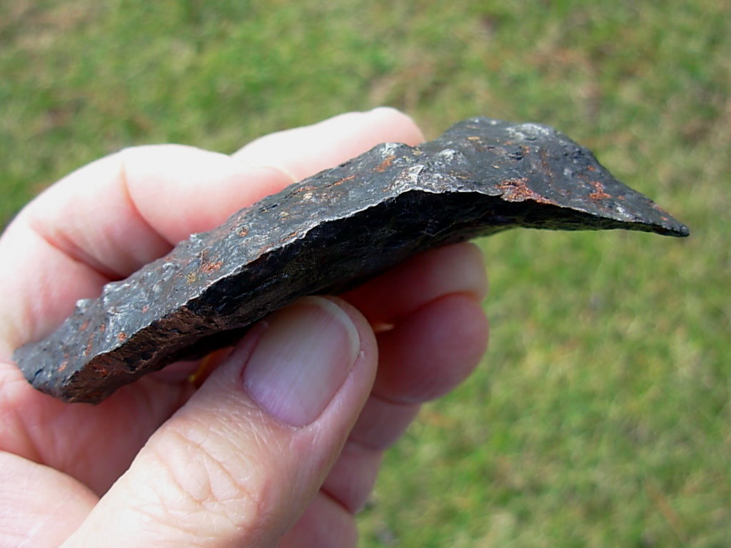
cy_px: 274
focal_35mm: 38
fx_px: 802
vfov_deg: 37.7
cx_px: 366
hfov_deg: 49.0
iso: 50
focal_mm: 6.3
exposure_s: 1/105
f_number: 2.9
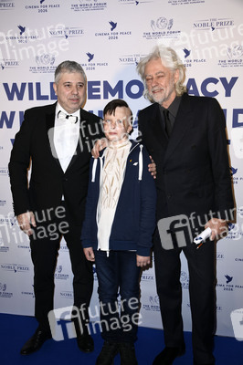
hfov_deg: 36.8
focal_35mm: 36
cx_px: 122
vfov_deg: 53.2
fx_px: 365
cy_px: 182
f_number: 5.6
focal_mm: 36
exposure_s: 1/250
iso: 500
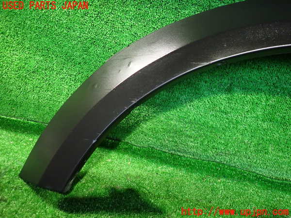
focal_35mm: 25
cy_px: 109
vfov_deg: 54.9
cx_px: 146
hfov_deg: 69.4
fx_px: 210
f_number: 2
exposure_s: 1/30
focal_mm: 4.5
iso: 500
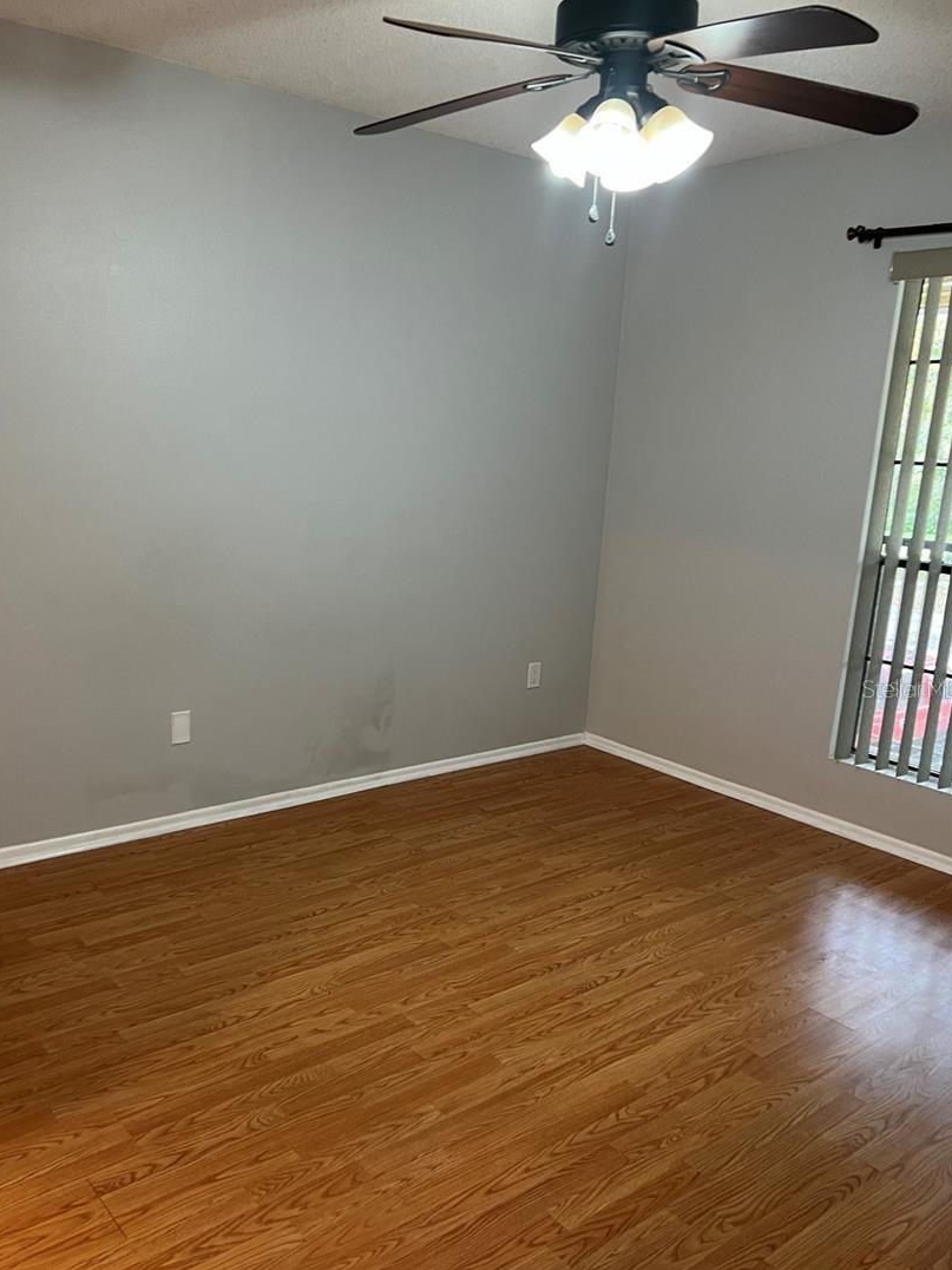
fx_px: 1063
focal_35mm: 29
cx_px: 442
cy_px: 688
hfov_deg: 48.2
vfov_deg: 61.6
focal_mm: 5.7
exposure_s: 1/60
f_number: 1.5
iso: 160
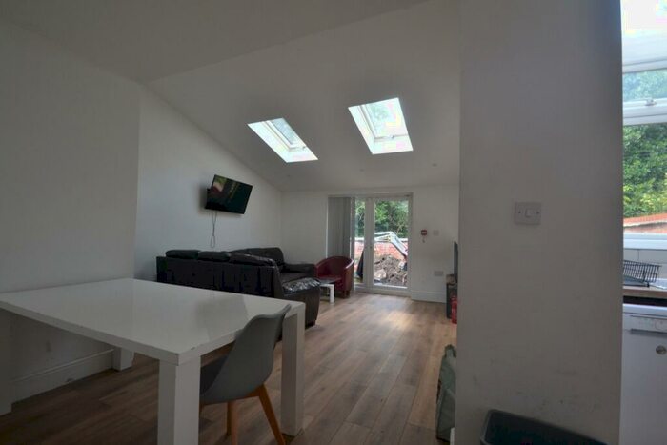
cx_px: 334
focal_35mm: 15
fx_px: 278
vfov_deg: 77.4
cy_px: 222
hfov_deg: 100.4
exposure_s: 1/100
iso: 400
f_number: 5
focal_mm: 10
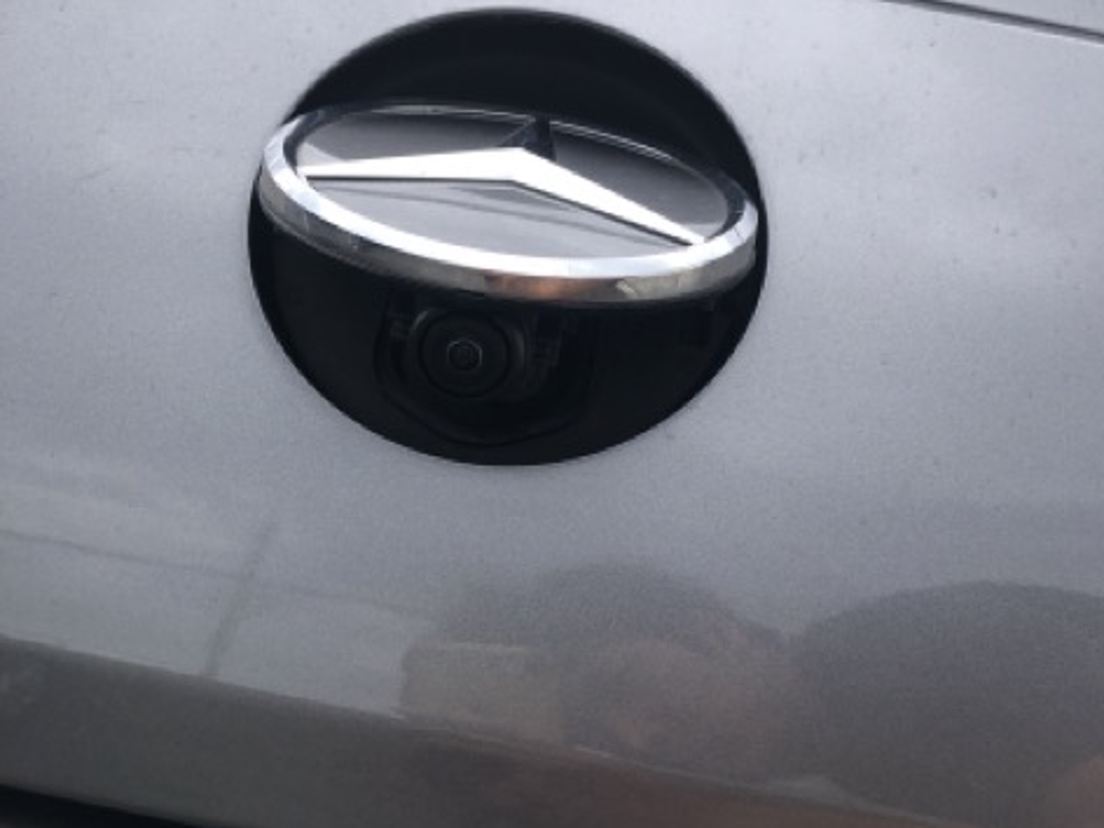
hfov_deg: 49.0
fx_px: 1212
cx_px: 559
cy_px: 311
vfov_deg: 37.5
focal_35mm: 38
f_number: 1.8
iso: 20
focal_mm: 3.99
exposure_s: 1/564
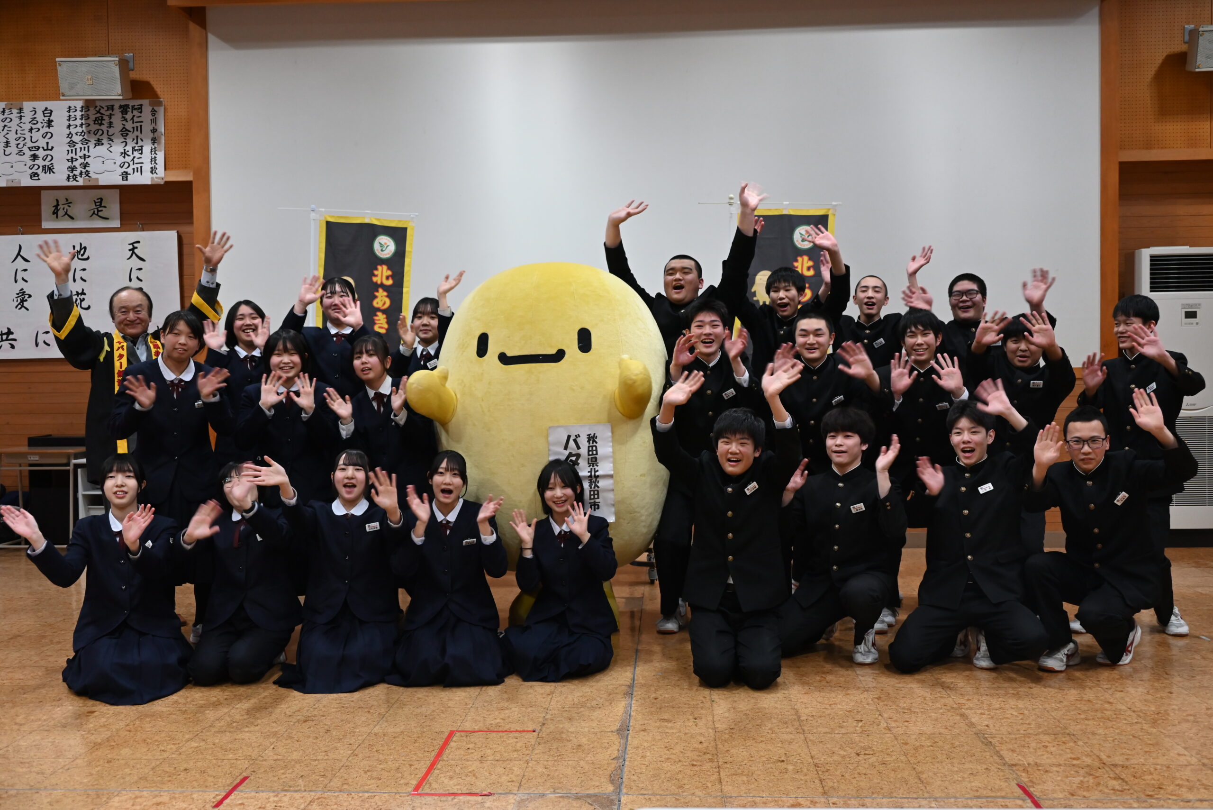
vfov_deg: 37.9
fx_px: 1180
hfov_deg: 54.4
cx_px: 606
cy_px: 405
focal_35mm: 35
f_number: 4.8
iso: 1800
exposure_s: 1/125
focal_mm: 35
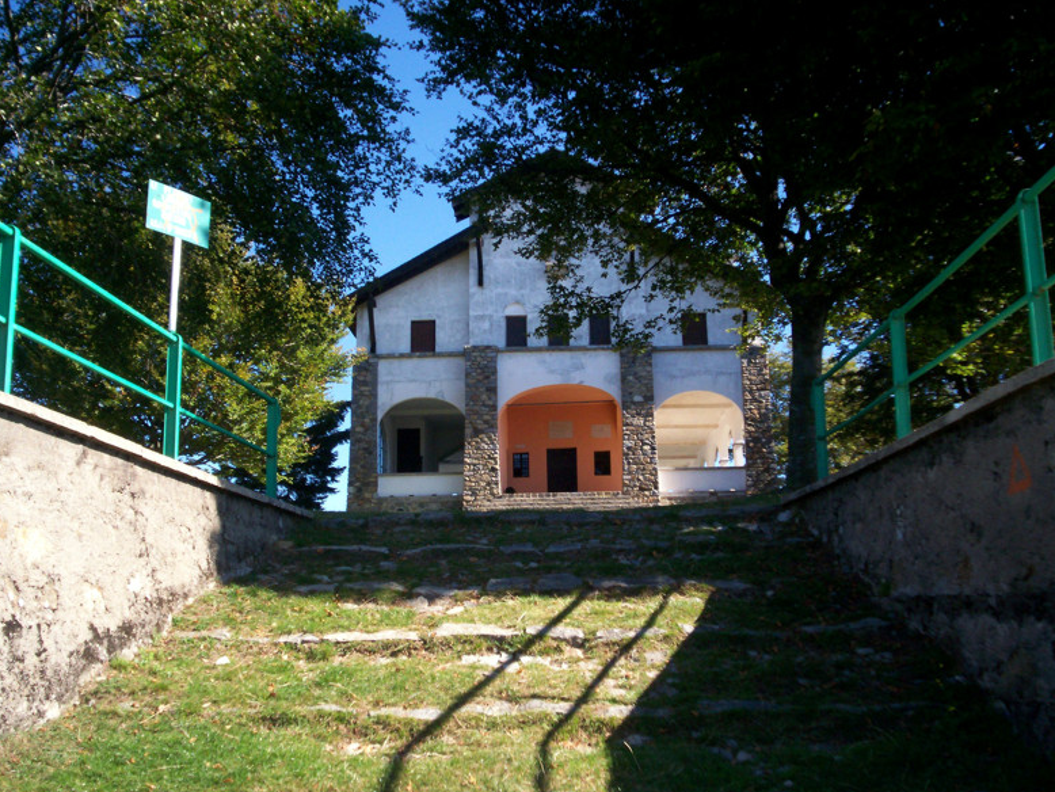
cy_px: 405
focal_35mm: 37
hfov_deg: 50.1
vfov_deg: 38.7
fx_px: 1128
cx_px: 523
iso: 100
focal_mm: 5.9
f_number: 4.5
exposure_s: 1/267
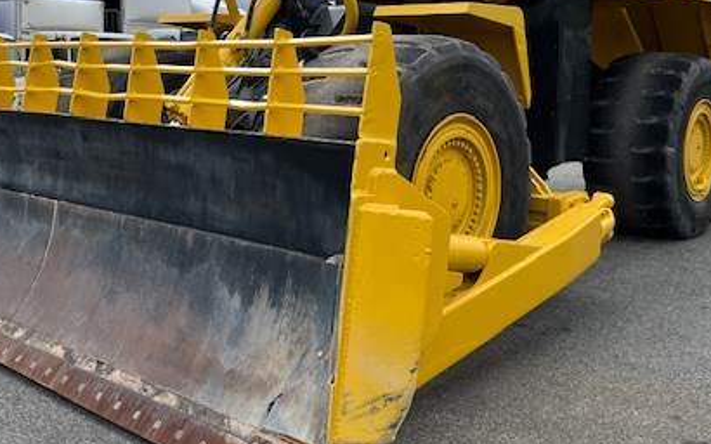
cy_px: 118
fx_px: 833
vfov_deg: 29.4
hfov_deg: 46.1
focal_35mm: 43
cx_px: 307
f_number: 1.6
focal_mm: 5.1
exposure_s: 1/2137
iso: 50
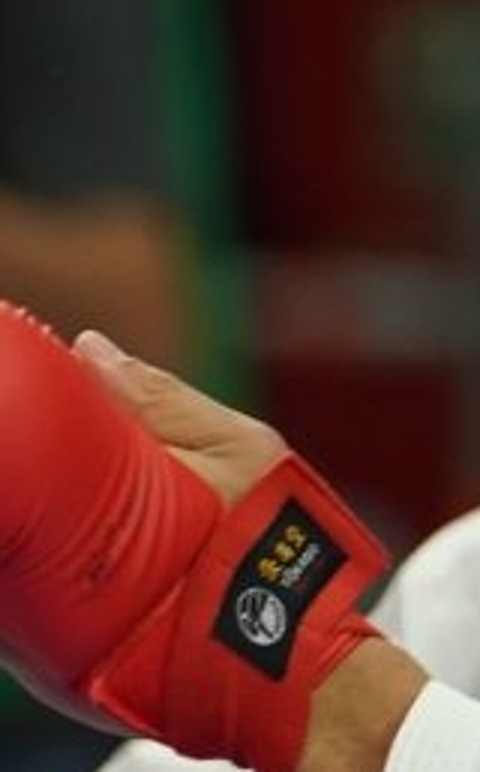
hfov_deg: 1.1
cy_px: 1295
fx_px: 24767
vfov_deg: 1.8
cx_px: -615
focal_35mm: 1180
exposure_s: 1/1000
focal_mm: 165
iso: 800
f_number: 2.8
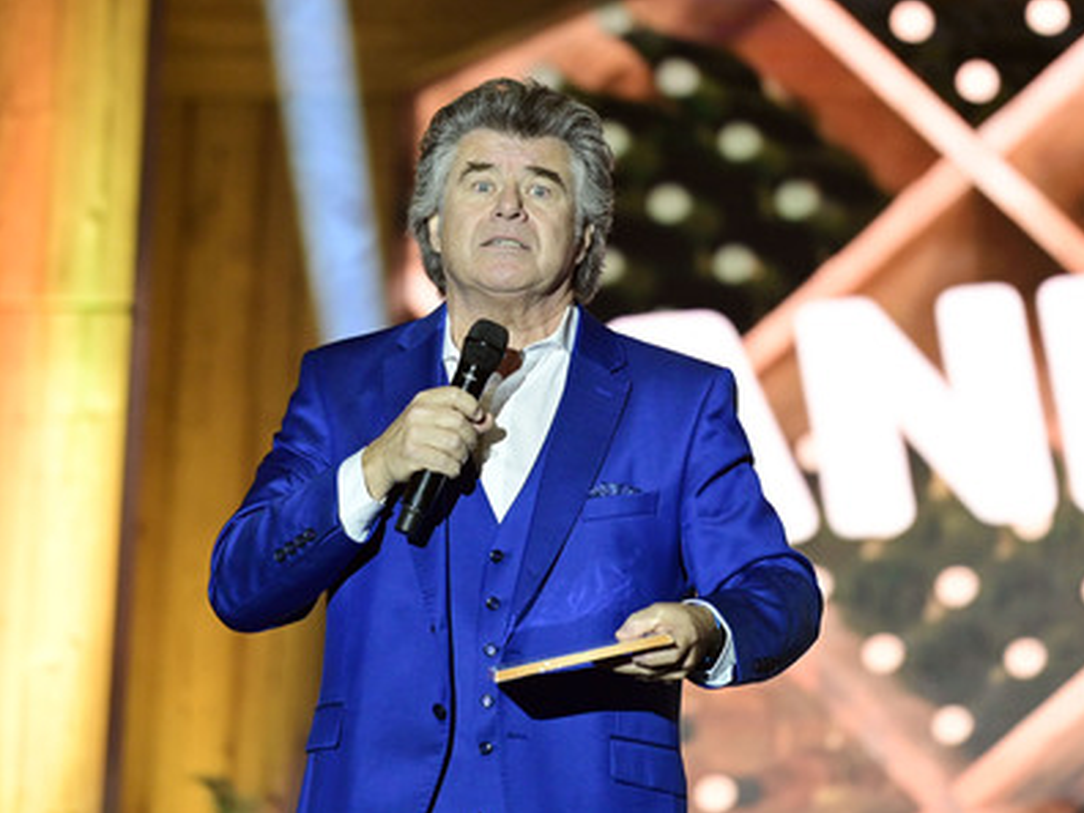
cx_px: 505
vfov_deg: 6.8
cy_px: 408
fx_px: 6858
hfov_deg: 9.0
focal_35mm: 219
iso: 4500
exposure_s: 1/500
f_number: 2.8
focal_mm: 200
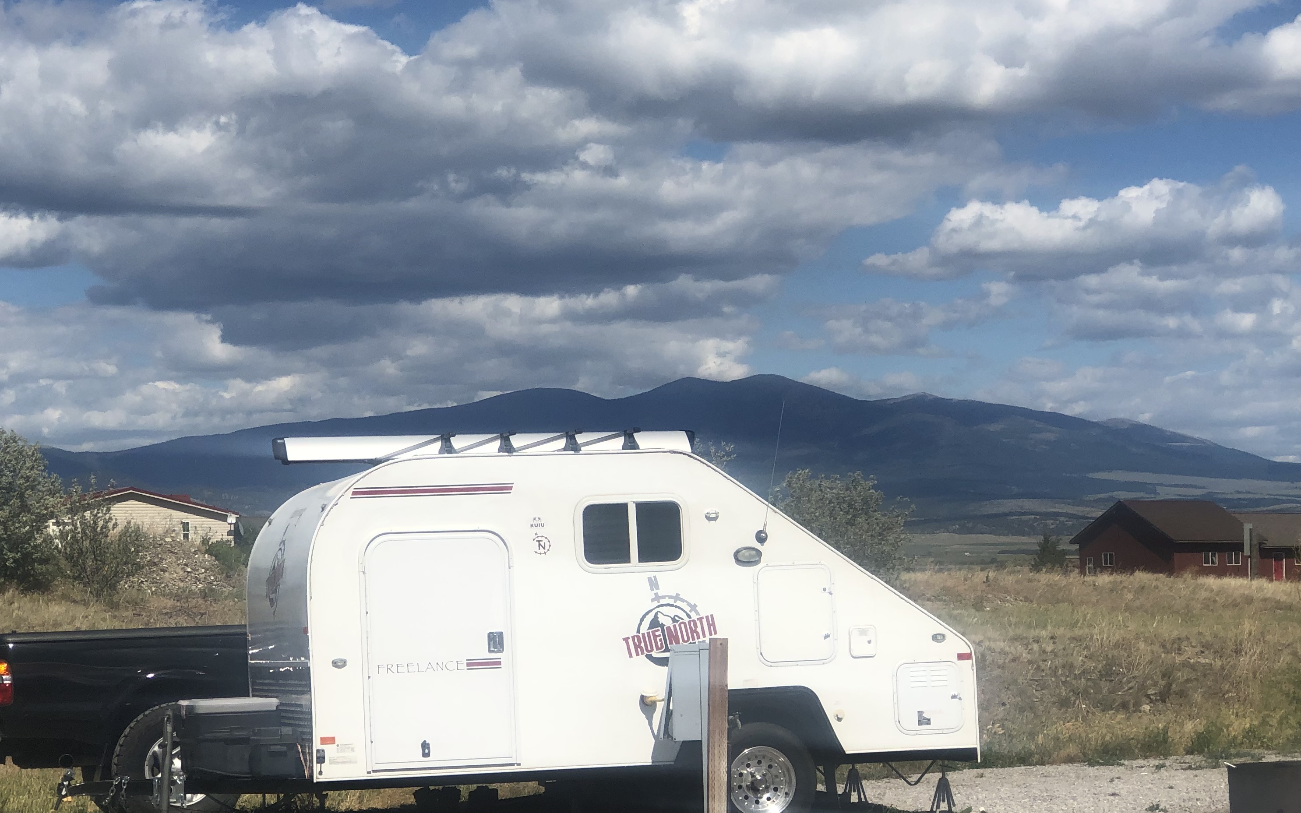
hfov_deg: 25.2
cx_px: 504
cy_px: 403
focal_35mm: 82
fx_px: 2907
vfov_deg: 15.9
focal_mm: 6.6
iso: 20
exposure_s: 1/2024
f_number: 2.8
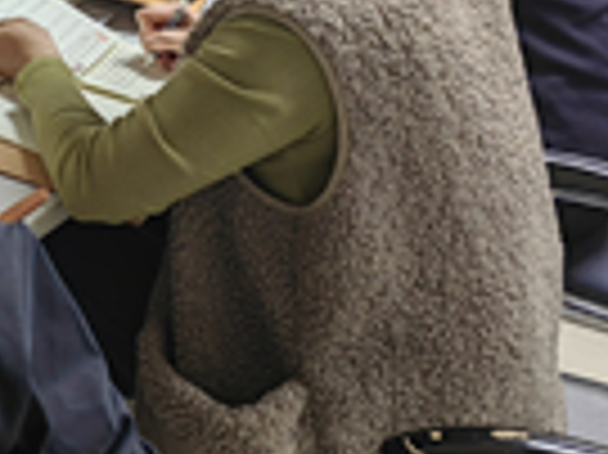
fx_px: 1492
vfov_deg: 16.0
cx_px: -275
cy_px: -214
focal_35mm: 85
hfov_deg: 20.2
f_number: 1.8
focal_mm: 5.54
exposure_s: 1/33.3
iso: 80
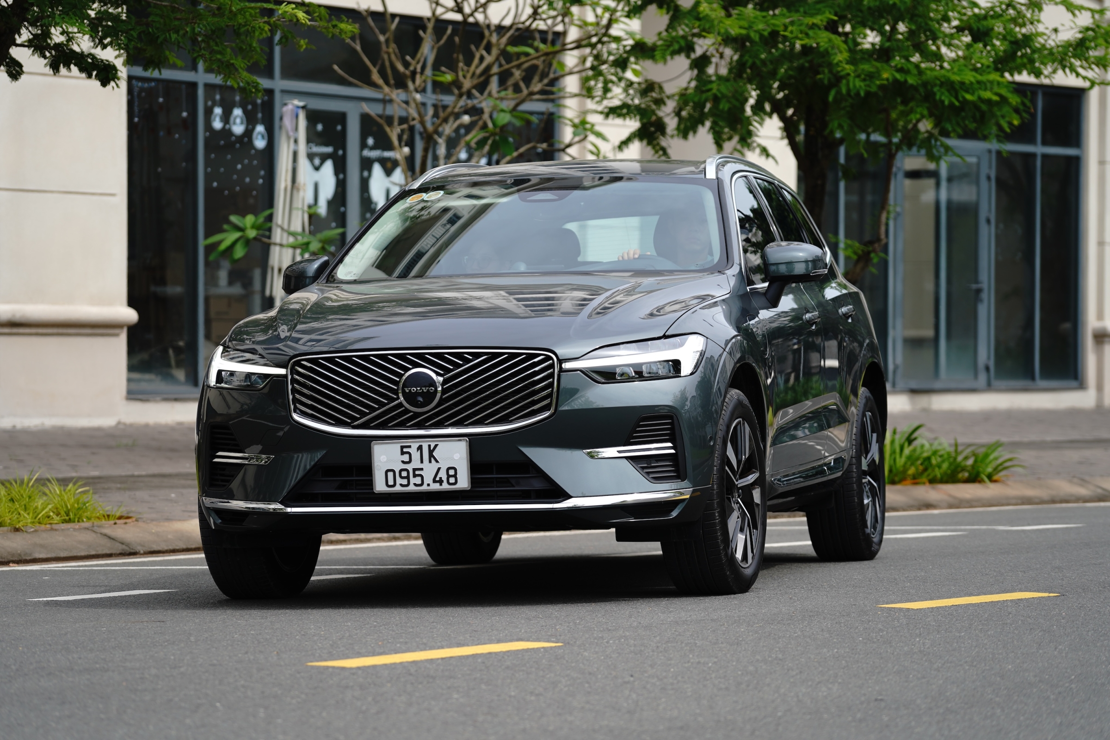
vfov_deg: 10.2
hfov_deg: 15.3
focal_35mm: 134
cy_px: 370
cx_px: 555
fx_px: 4131
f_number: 4
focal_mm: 134
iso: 100
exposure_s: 1/640
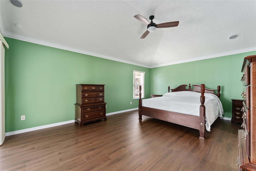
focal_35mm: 14
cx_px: 128
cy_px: 86
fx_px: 100
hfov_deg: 104.3
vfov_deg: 81.2
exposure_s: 1/4
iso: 400
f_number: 7.1
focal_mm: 14
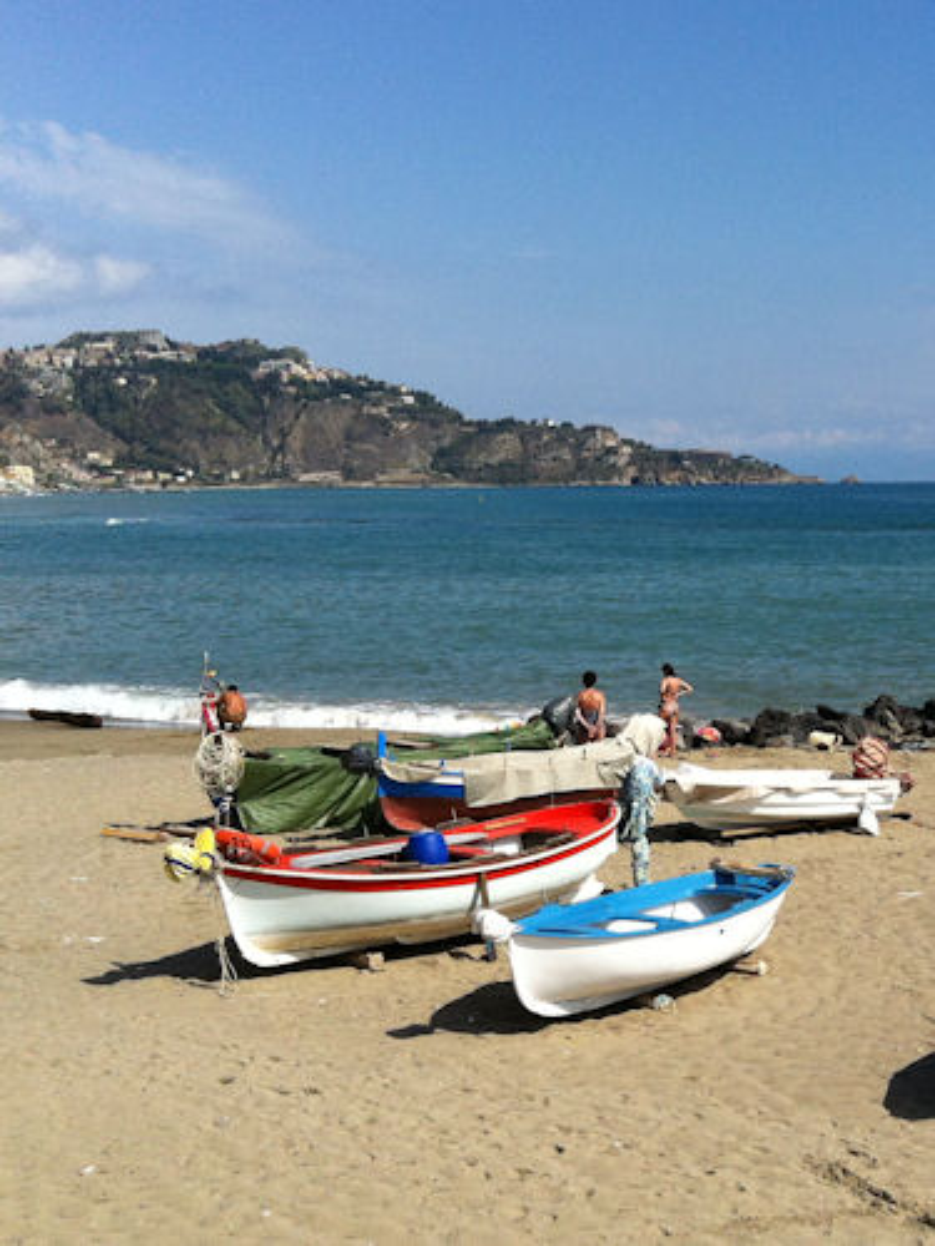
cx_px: 468
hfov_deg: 40.7
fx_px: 1260
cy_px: 623
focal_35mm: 35
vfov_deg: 52.6
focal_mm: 3.85
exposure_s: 1/2742
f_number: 2.8
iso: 80
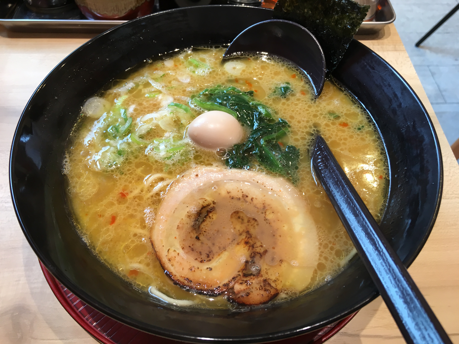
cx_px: 230
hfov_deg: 61.7
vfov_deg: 48.2
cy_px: 172
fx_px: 385
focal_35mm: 29
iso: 50
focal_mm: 4.15
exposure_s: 1/30
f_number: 2.2
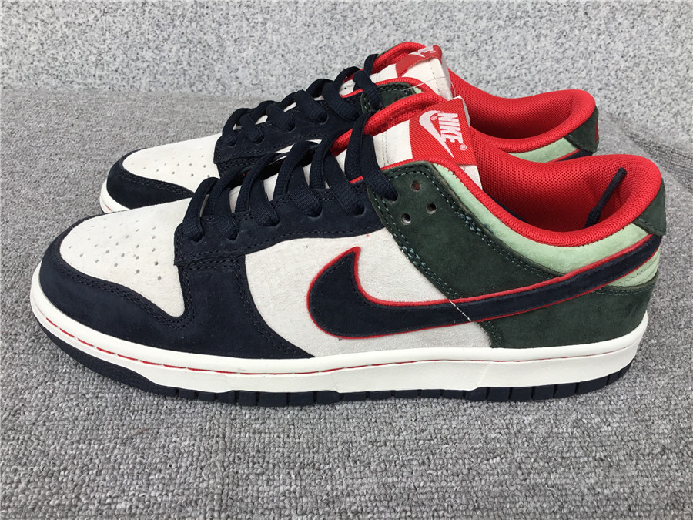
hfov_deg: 58.4
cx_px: 346
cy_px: 260
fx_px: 621
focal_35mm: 31
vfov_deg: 45.4
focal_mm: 3.3
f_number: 2.4
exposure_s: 1/153
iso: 25
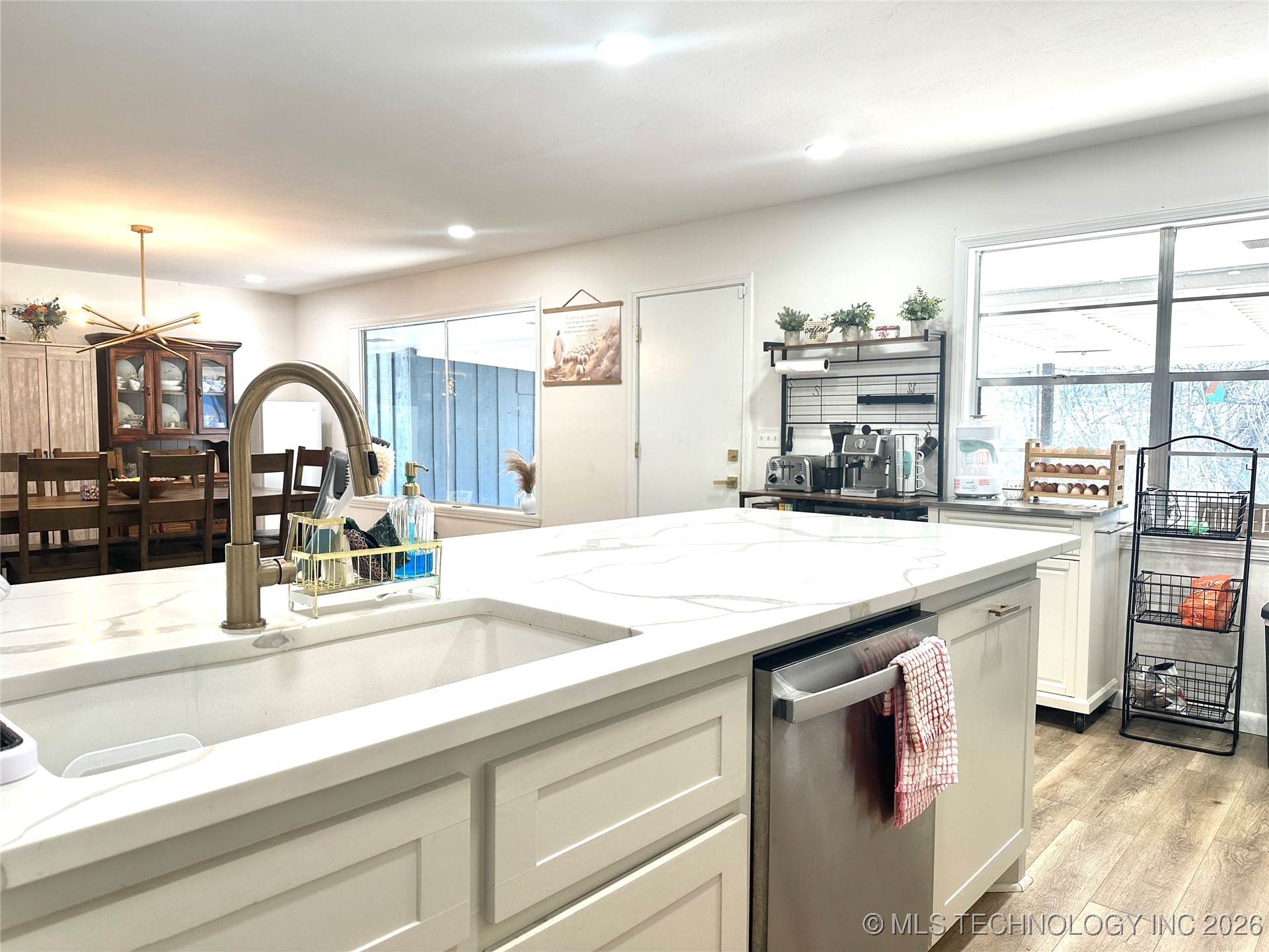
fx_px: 880
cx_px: 634
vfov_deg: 56.8
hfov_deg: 71.6
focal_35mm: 24
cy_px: 476
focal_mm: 6.86
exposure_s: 1/120
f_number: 1.78
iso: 100
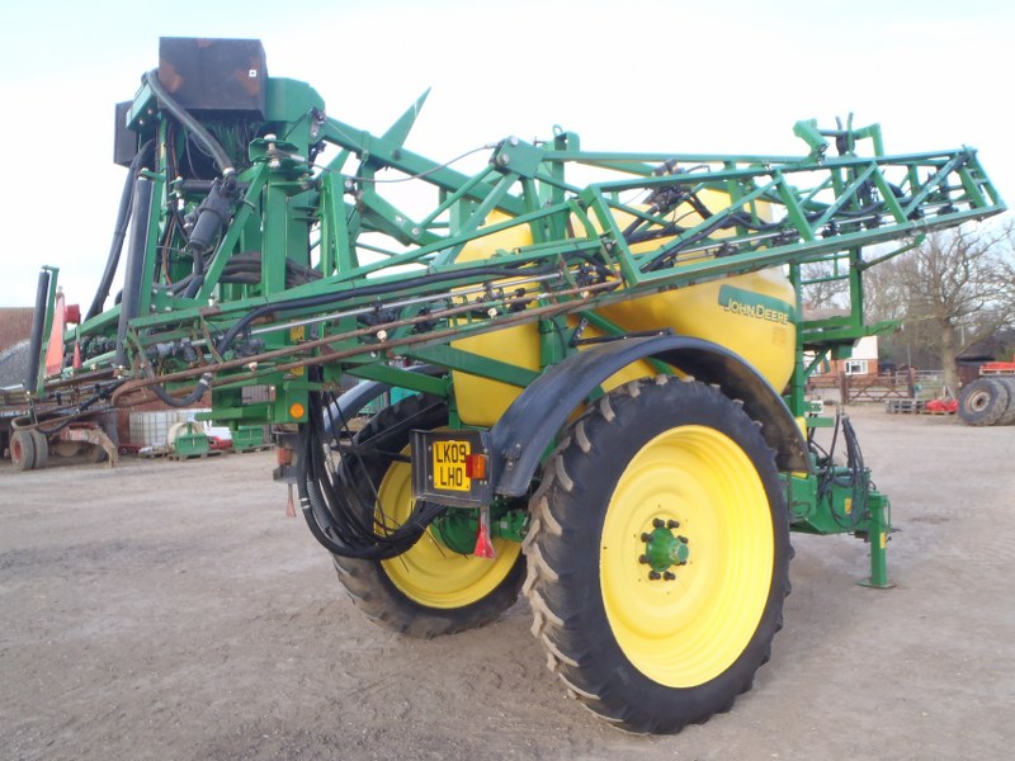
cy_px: 380
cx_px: 508
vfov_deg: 49.7
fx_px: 821
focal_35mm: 28
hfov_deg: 63.4
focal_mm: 5
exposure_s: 1/50
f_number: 3.5
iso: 100
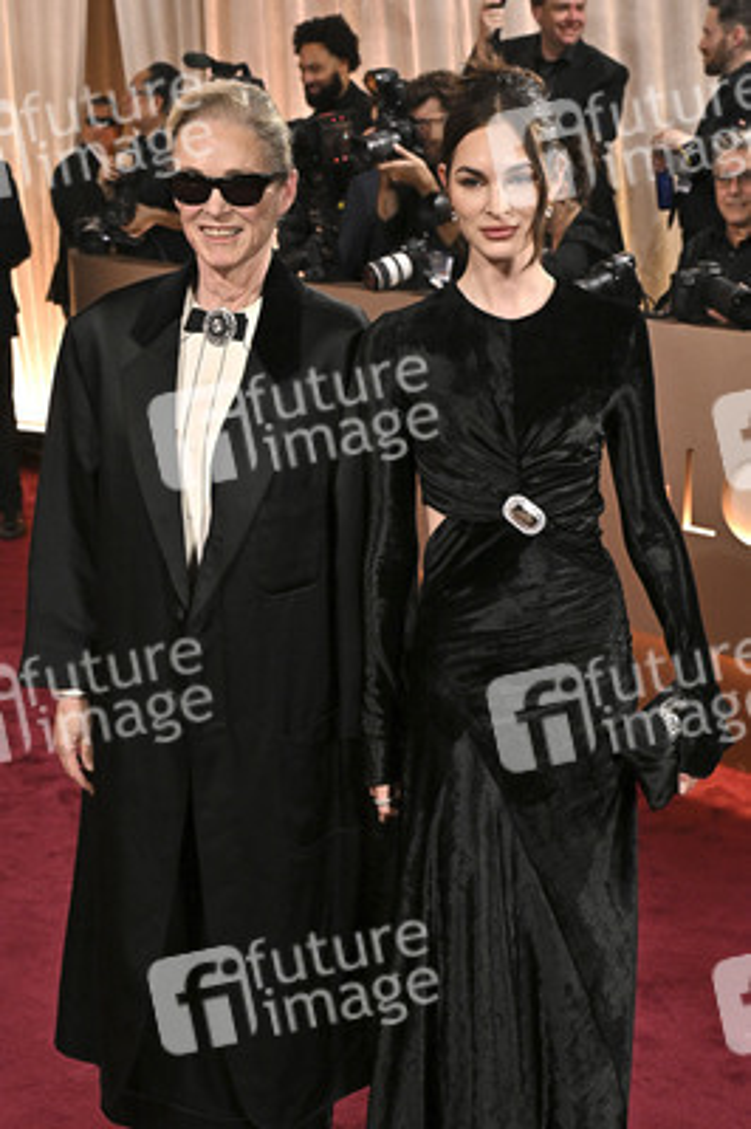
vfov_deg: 46.4
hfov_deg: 31.8
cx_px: 376
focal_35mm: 42
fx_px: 1316
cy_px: 564
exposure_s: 1/320
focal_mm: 42
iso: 2500
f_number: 5.6
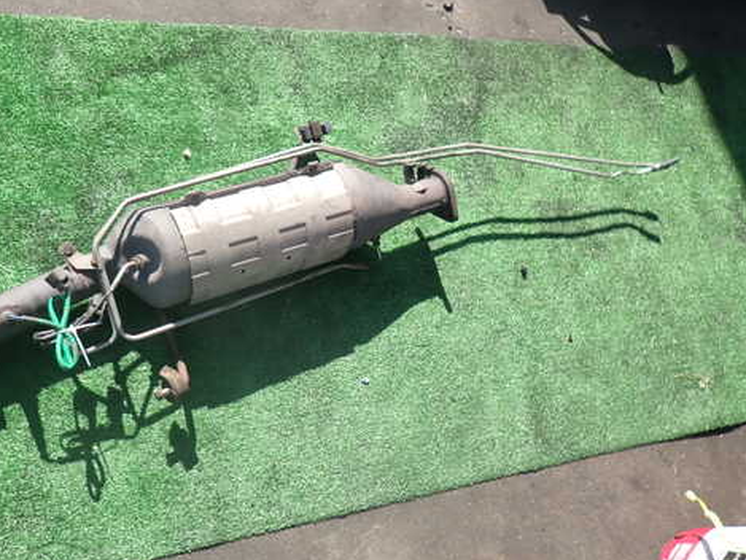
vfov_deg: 44.2
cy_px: 288
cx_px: 286
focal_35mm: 32
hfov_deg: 56.2
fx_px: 690
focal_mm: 4.5
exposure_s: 1/125
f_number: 5.6
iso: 100
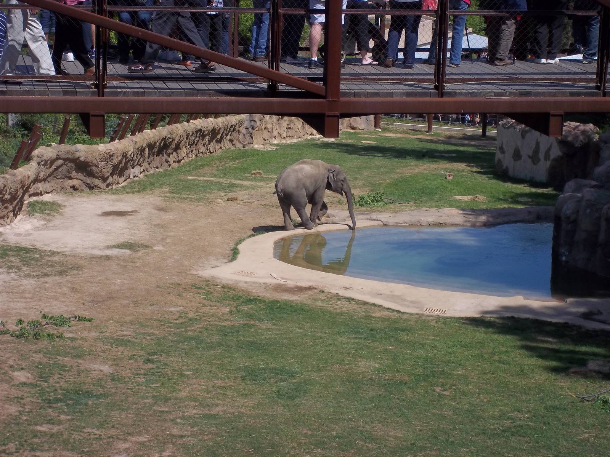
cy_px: 228
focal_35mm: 108
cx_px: 305
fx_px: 1903
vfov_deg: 13.7
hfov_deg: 18.2
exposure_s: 1/500
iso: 80
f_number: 5.6
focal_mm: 19.5
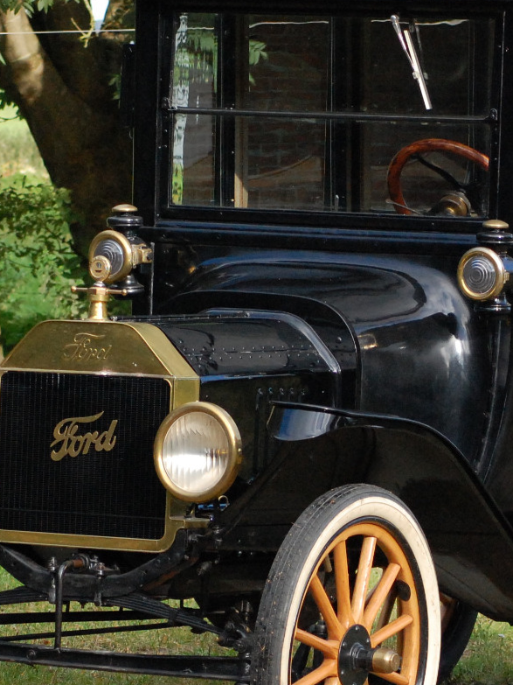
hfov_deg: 5.4
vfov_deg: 7.2
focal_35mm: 275
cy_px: 391
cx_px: 354
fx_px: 5435
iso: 1600
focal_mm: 92
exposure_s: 1/1000
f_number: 8
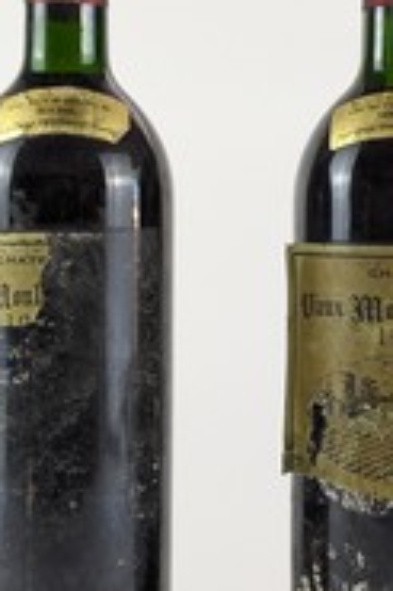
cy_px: 236
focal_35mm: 108
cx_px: 212
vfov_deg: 18.9
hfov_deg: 12.7
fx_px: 1772
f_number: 1.85
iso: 73
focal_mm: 6.81
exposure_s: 1/90
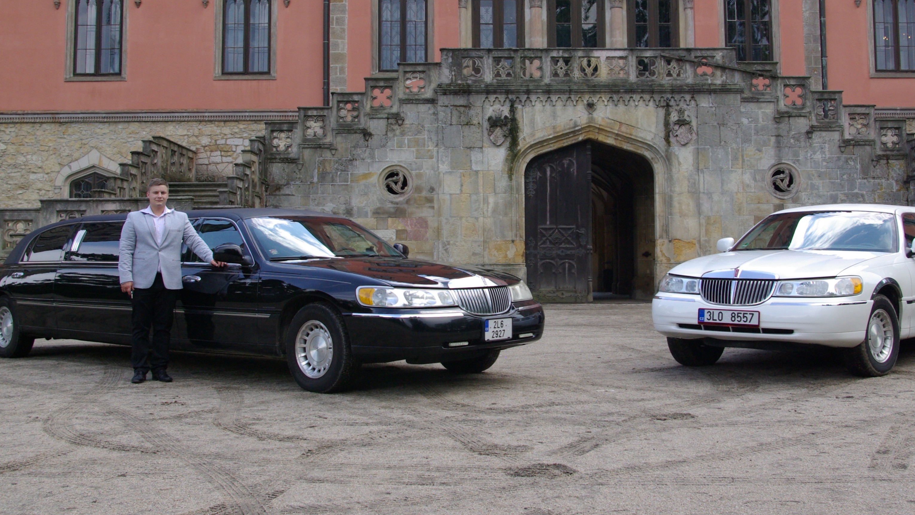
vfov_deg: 28.4
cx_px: 518
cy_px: 169
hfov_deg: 48.6
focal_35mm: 42
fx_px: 1011
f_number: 8
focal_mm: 21
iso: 400
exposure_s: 1/320
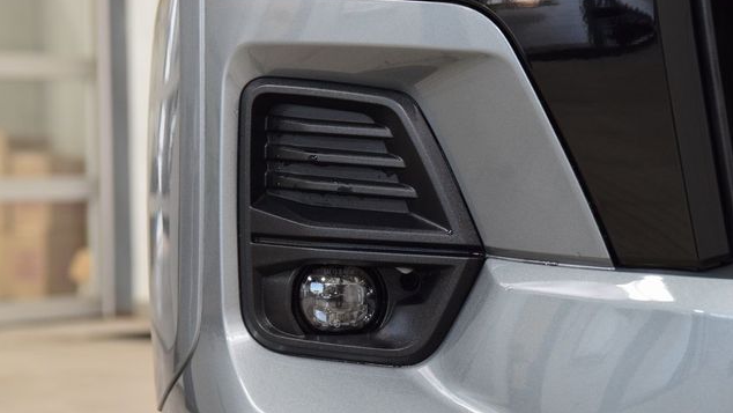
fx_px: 2158
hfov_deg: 19.3
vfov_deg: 10.9
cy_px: 235
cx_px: 366
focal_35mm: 111
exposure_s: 1/30
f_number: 7.1
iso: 1600
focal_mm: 70
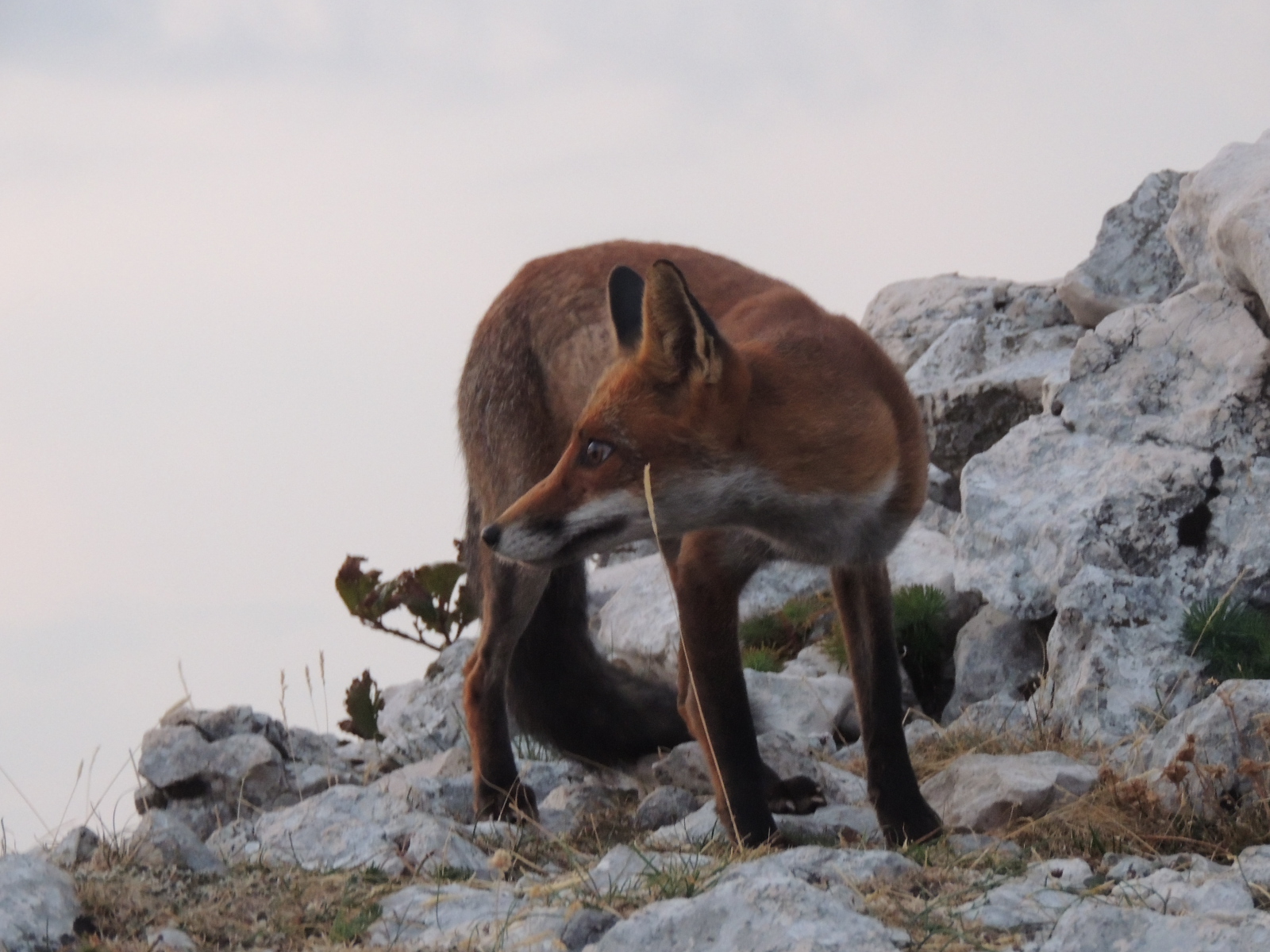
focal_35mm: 200
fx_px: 7338
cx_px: 635
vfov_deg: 7.4
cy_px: 476
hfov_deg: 9.9
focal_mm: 35.6
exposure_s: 1/13
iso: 800
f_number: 4.6
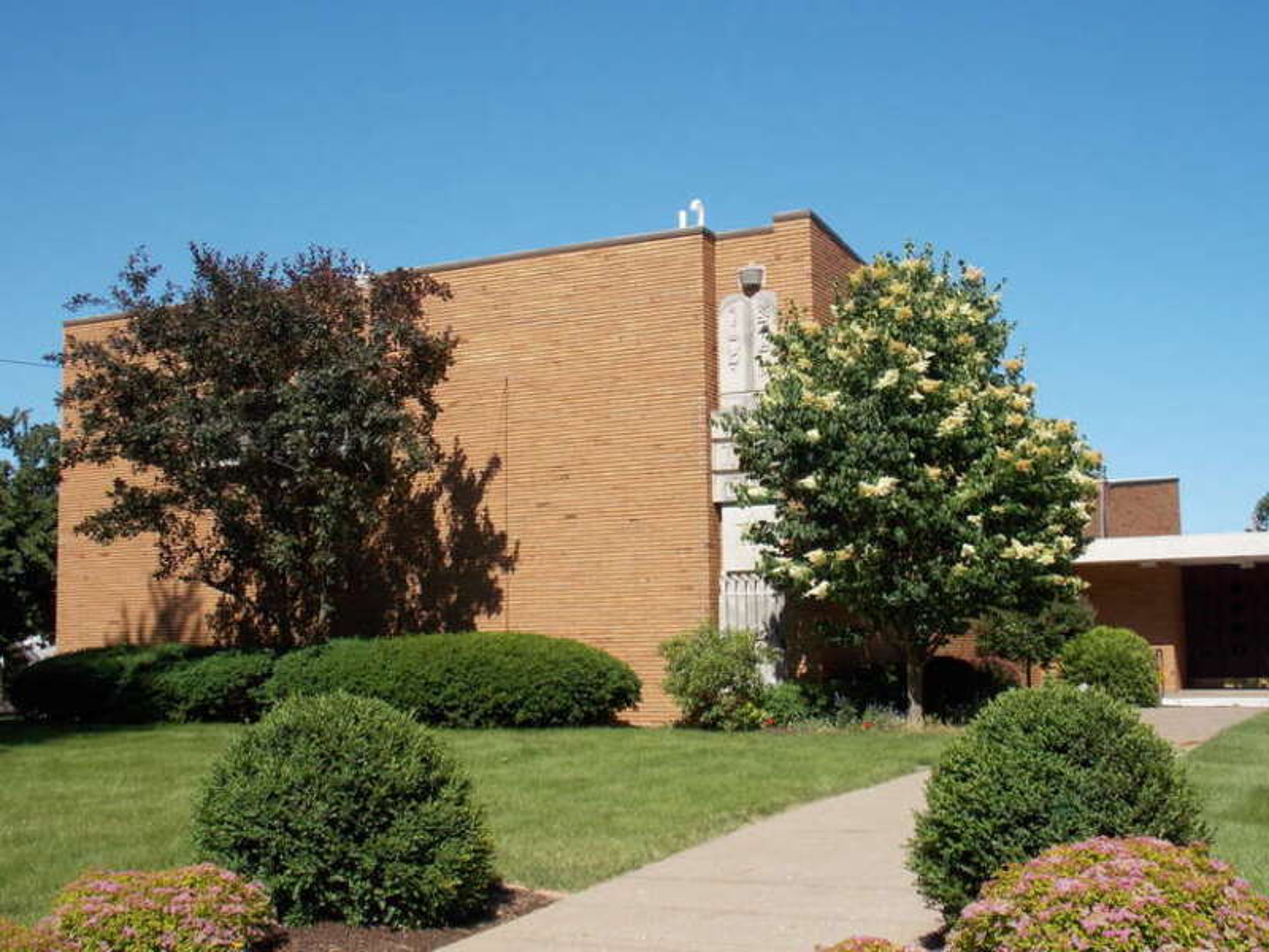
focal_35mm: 41
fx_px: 1503
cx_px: 634
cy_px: 476
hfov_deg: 45.8
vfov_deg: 35.1
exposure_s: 1/640
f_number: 3.6
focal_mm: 7.3
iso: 80
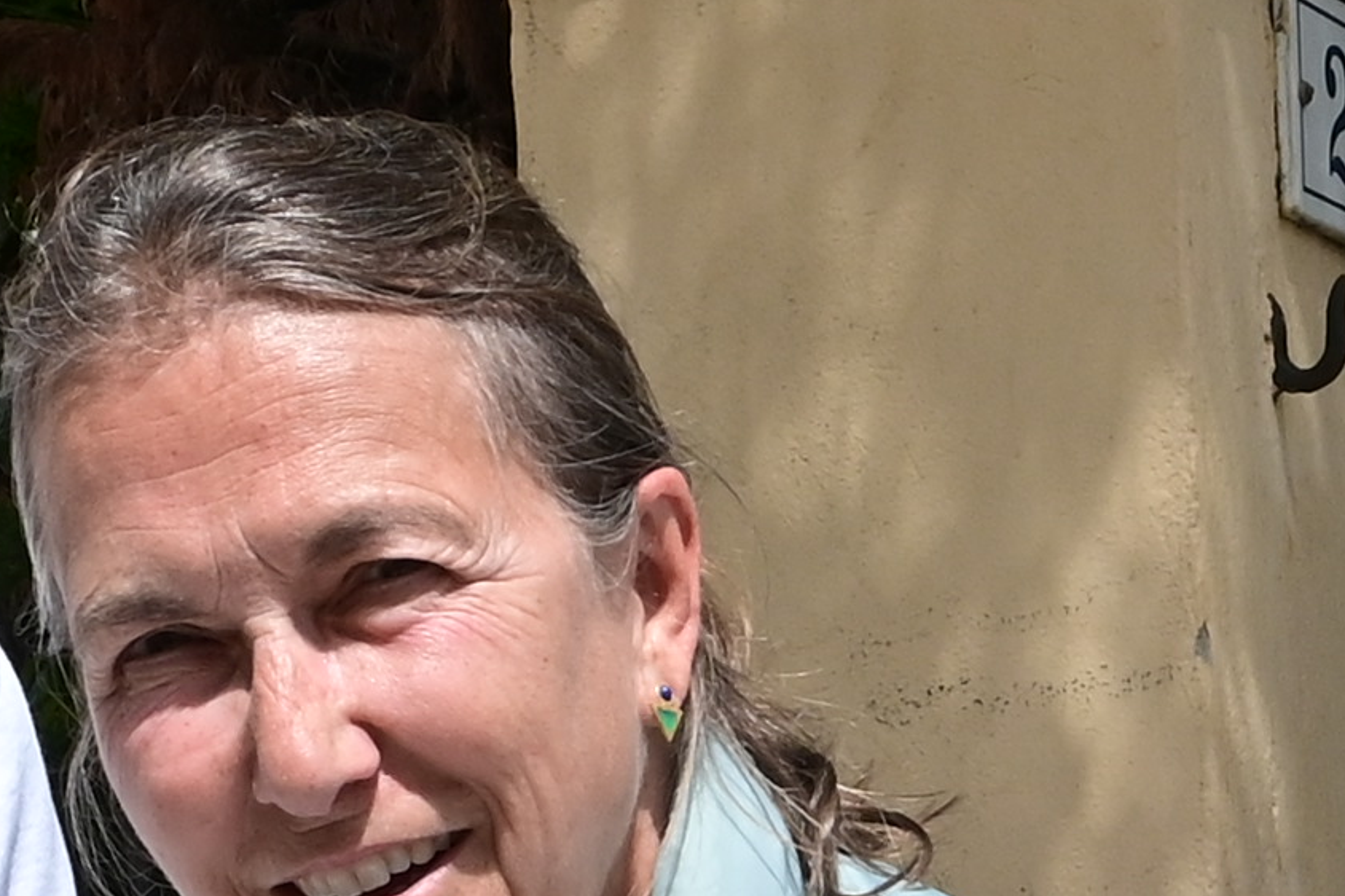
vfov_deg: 6.5
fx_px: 7579
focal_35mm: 203
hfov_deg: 10.1
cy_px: 2109
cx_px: 971
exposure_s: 1/160
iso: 200
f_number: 11
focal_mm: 20.5
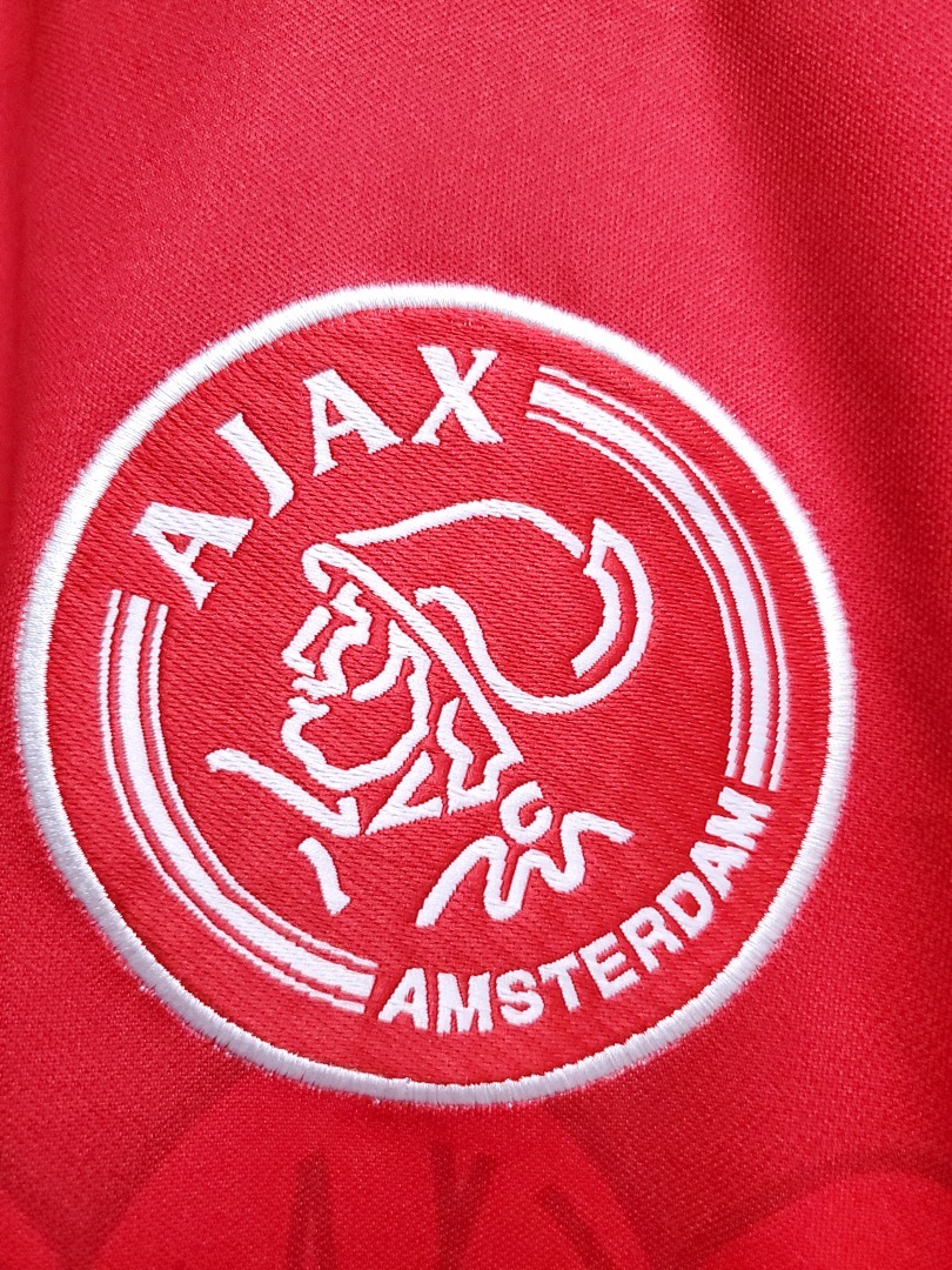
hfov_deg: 53.1
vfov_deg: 67.3
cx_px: 476
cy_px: 635
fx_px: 953
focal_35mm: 26
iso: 500
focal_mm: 4.3
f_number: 1.5
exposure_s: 1/30
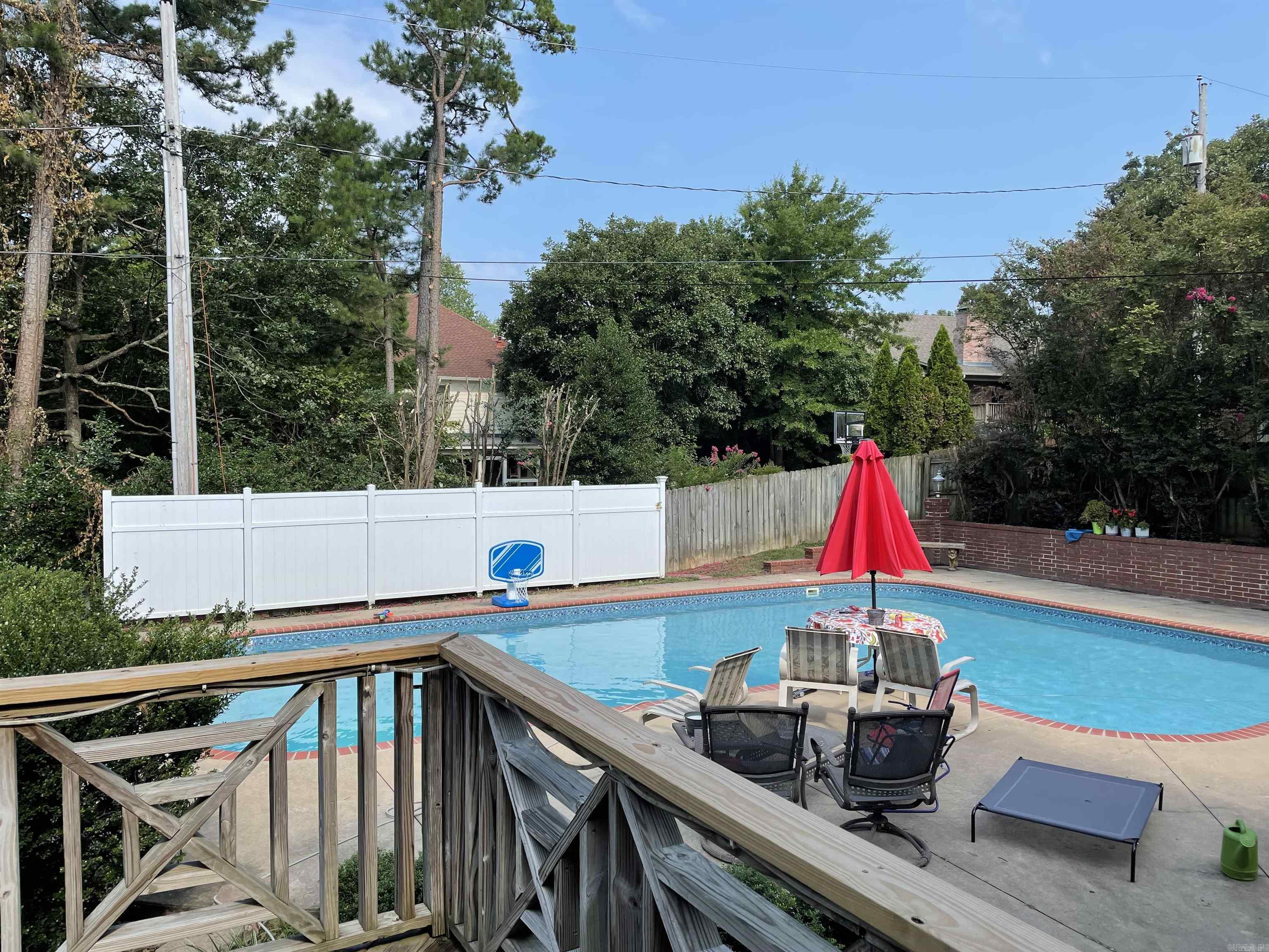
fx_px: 953
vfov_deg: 53.1
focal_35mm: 26
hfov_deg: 67.3
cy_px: 476
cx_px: 634
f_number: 1.6
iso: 32
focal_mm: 4.2
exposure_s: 1/2212
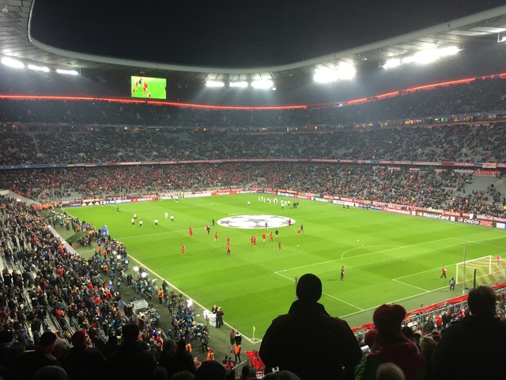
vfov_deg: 48.2
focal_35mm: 29
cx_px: 253
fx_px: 424
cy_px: 190
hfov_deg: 61.7
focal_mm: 4.15
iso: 64
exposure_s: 1/33
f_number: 2.2
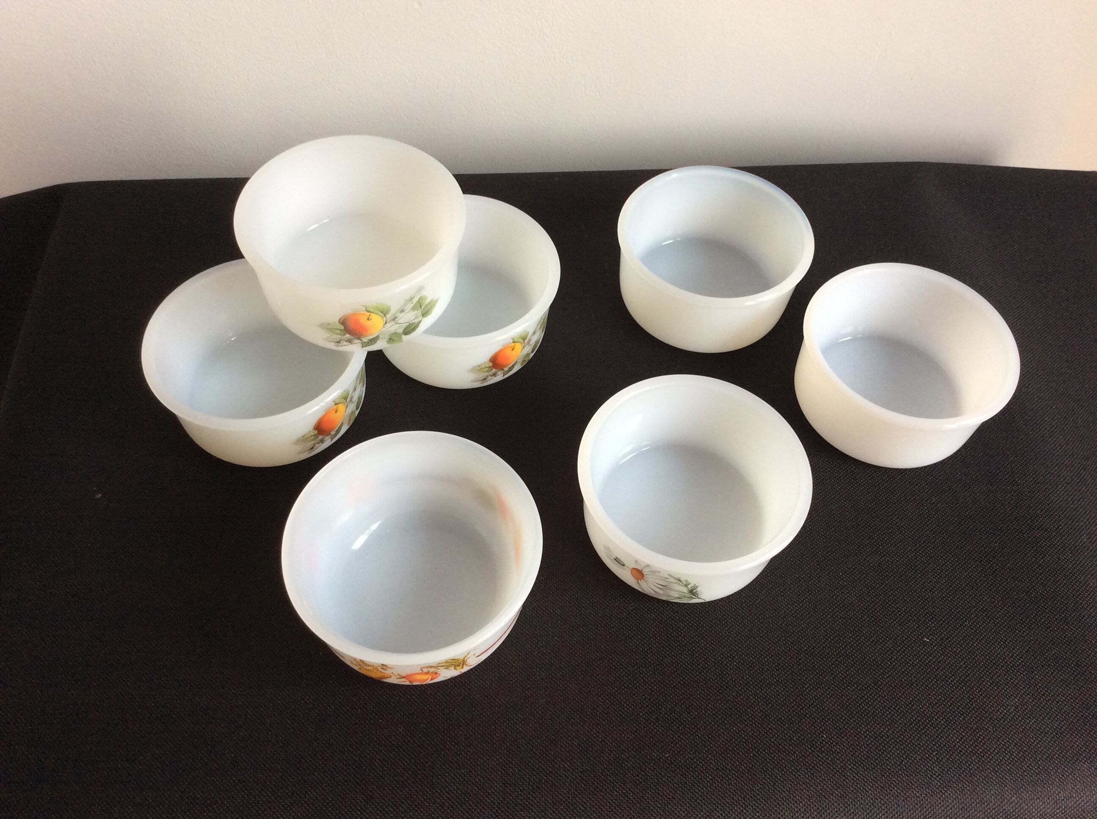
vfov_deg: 44.1
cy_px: 410
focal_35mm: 32
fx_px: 1013
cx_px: 548
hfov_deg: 56.9
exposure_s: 1/100
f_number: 2.4
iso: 64
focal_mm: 3.3
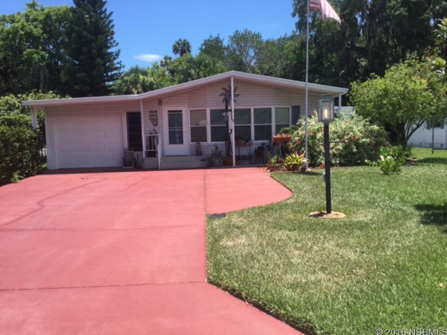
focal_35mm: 31
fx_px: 400
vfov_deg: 45.4
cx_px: 224
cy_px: 168
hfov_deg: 58.4
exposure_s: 1/762
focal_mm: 3.3
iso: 25
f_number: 2.4
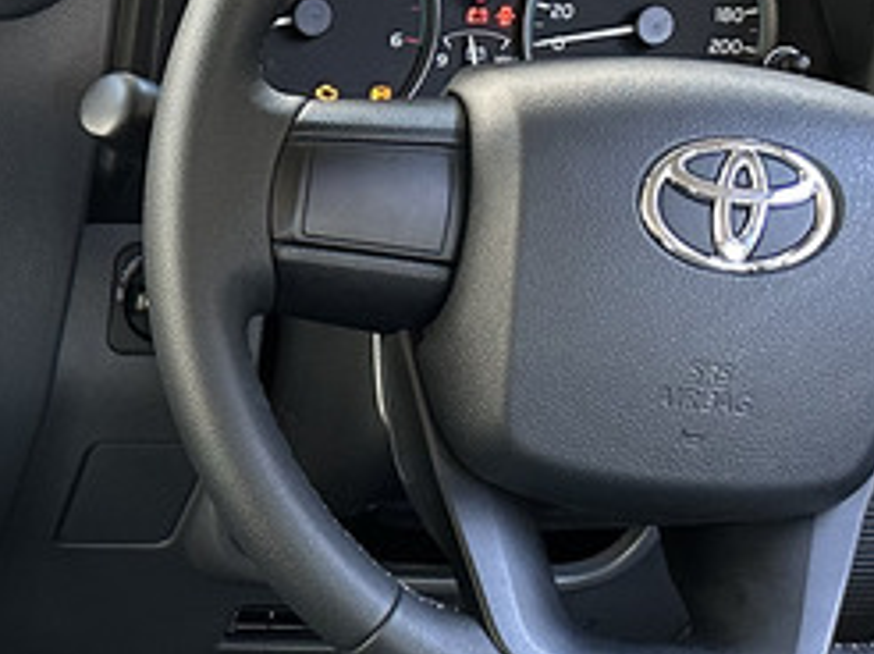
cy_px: 881
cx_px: -412
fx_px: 2522
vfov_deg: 14.1
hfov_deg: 17.7
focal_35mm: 100
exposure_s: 1/60
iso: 320
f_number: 1.78
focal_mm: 6.86
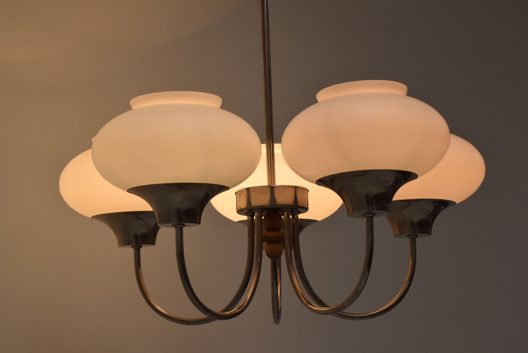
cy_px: 176
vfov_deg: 16.6
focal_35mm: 82
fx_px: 1211
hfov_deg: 24.6
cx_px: 264
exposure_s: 1/500
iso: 1600
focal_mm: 55
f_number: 11
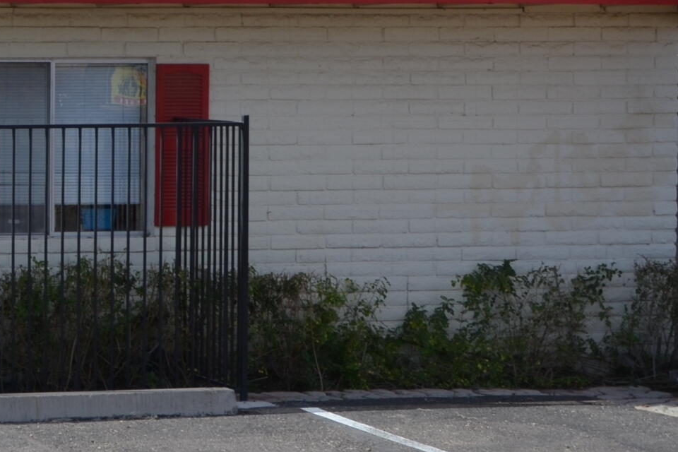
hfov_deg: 13.2
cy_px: 204
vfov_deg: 9.1
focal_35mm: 150
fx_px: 2825
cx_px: -206
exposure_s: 1/250
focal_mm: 32
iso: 100
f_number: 8
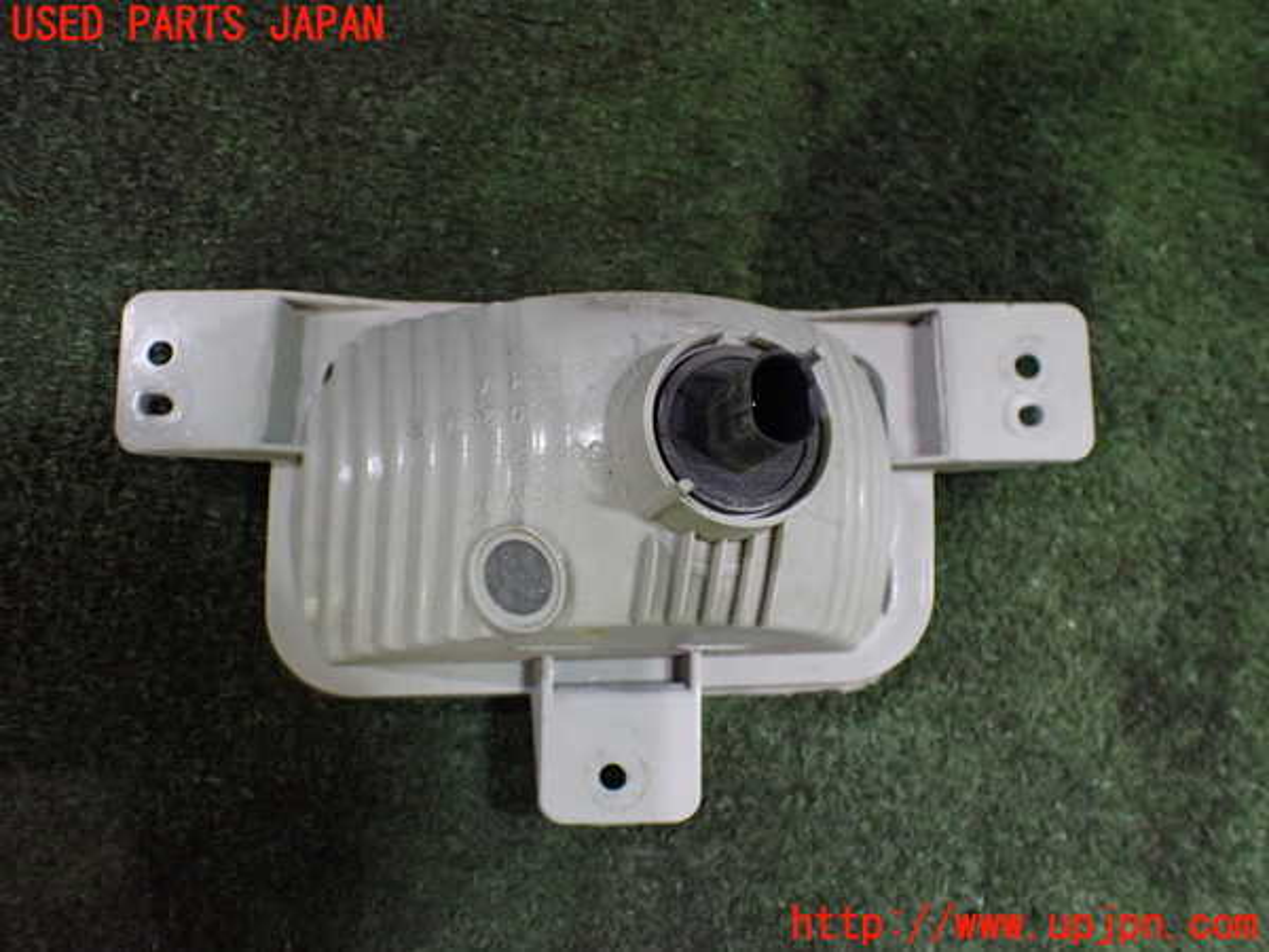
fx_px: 1100
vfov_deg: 46.8
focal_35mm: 30
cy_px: 476
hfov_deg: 60.0
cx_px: 634
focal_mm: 5.4
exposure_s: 1/100
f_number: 2.3
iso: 800
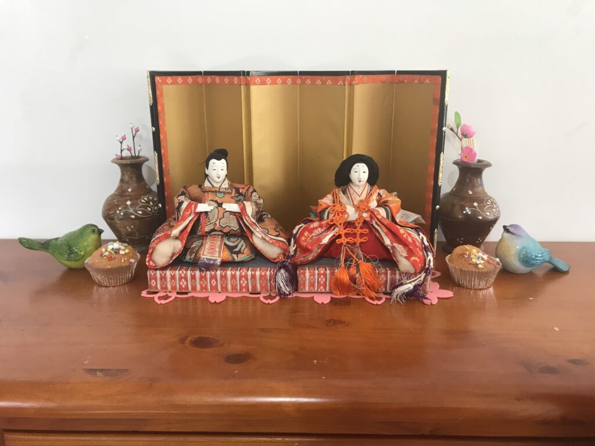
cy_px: 223
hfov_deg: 63.4
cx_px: 298
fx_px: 481
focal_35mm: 28
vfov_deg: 49.7
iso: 40
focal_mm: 3.99
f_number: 1.8
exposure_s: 1/33
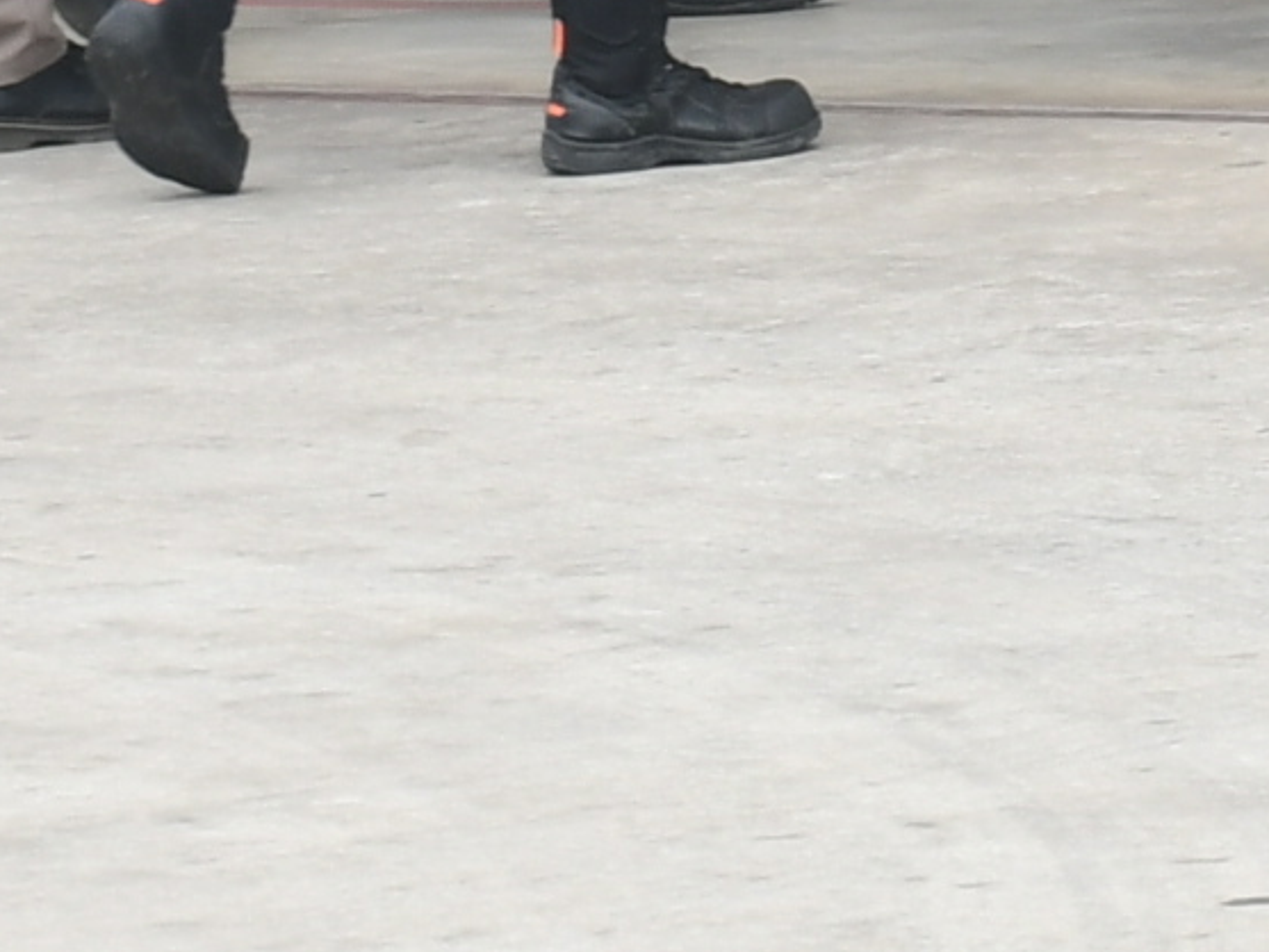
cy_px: -1601
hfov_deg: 4.8
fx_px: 15070
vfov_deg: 3.6
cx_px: 1670
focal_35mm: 411
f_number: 9
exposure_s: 1/200
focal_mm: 38
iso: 200
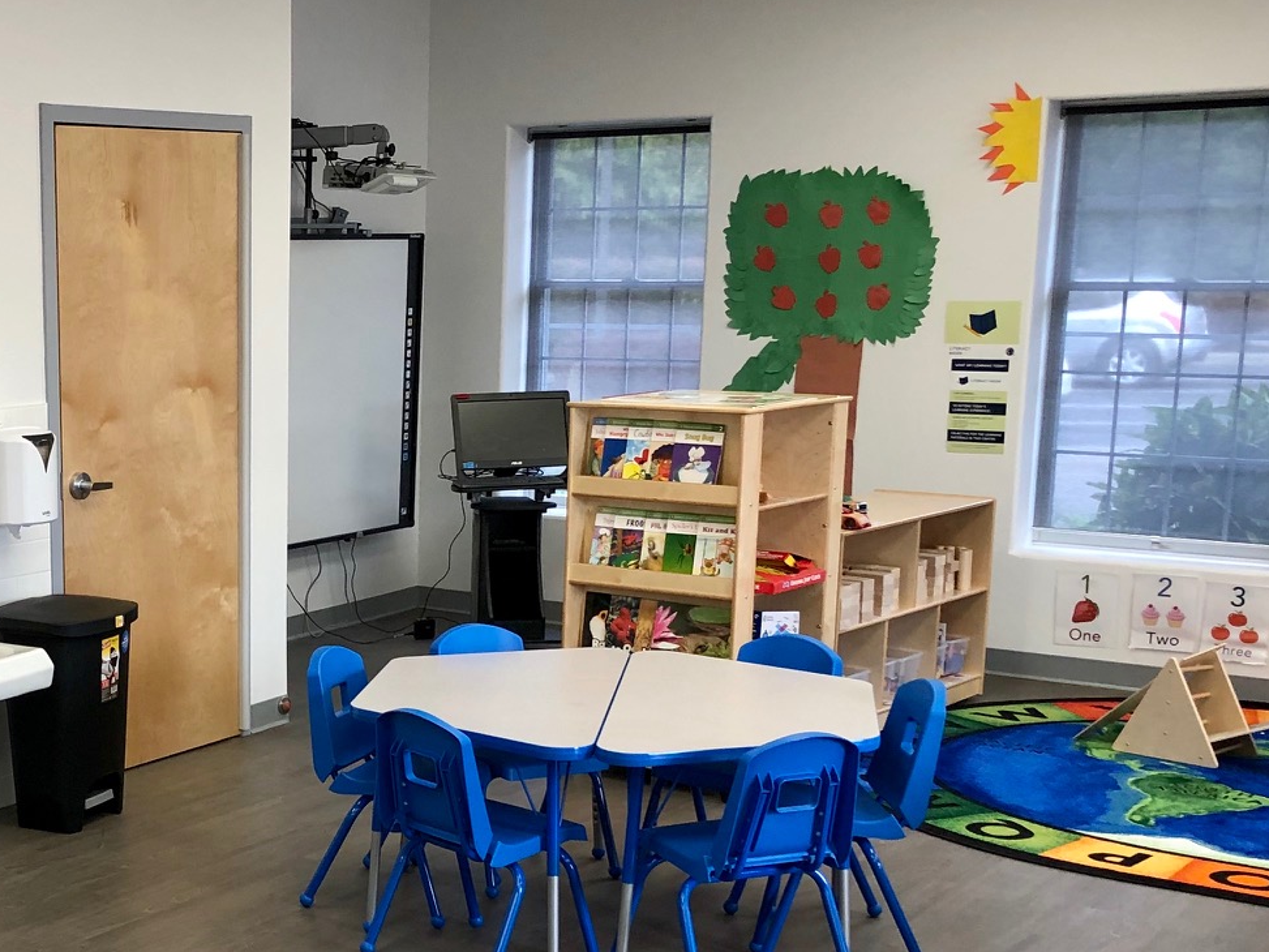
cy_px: 687
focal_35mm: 58
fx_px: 2127
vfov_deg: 25.0
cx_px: 108
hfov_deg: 31.5
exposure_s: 1/40
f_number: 1.8
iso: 25
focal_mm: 4
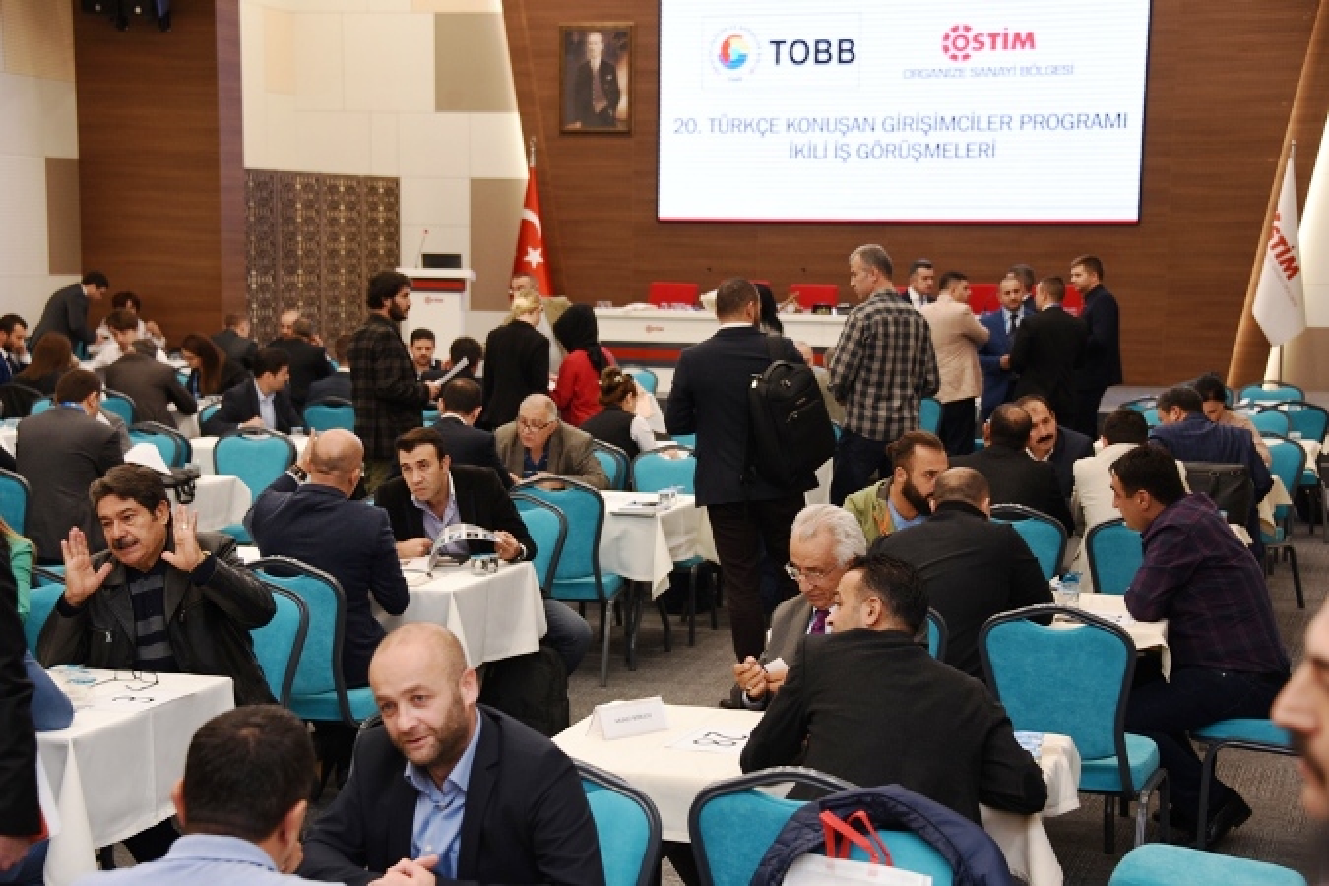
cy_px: 443
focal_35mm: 65
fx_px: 2399
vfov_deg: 20.9
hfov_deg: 31.0
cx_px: 664
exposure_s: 1/100
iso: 800
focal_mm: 65
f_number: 4.8
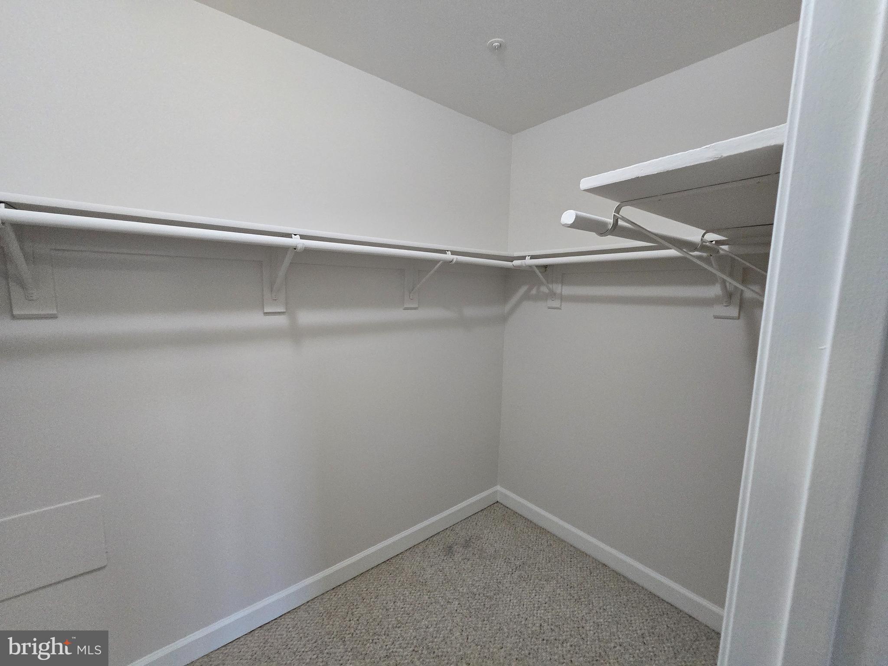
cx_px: 444
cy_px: 333
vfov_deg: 89.9
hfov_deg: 106.2
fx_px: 333
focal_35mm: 13
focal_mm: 2.2
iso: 400
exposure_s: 1/60
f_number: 2.2
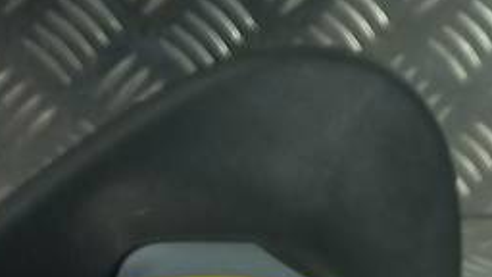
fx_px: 1422
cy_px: 571
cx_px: 283
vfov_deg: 10.2
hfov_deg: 19.6
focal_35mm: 109
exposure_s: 1/50
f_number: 1.8
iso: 40
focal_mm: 4.6
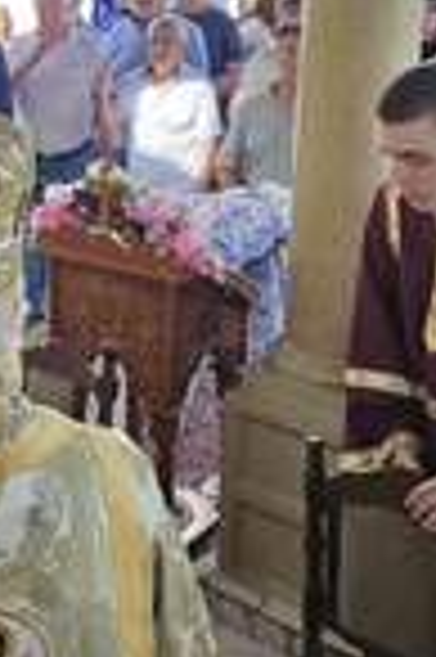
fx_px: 1074
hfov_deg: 21.7
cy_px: 166
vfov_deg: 33.3
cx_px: -45
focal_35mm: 59
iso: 64
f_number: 1.7
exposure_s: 1/100
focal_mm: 6.3
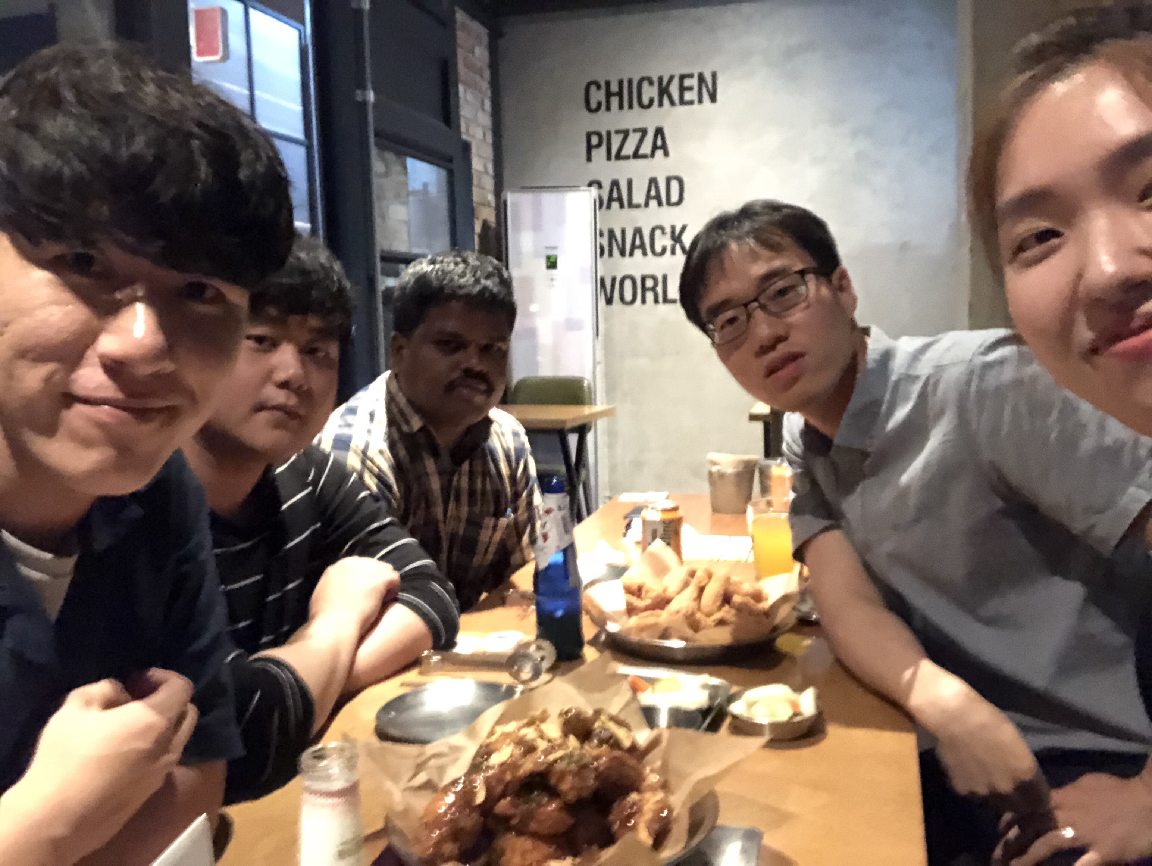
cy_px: 433
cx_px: 576
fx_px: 1066
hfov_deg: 56.8
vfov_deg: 44.2
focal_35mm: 32
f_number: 2.2
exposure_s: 1/15
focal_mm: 2.87
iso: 1250
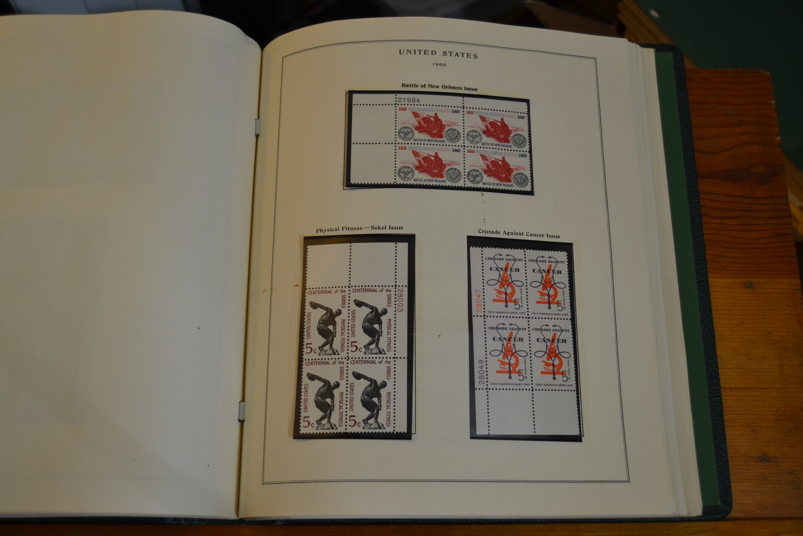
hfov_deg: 49.6
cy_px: 268
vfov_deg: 34.2
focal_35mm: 39
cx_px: 402
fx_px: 870
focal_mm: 26
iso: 1000
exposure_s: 1/60
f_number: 4
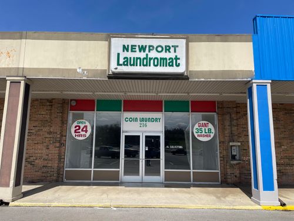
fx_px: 221
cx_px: 147
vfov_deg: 53.1
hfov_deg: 67.3
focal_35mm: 26
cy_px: 110
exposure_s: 1/4132
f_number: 1.6
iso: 32
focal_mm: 4.2
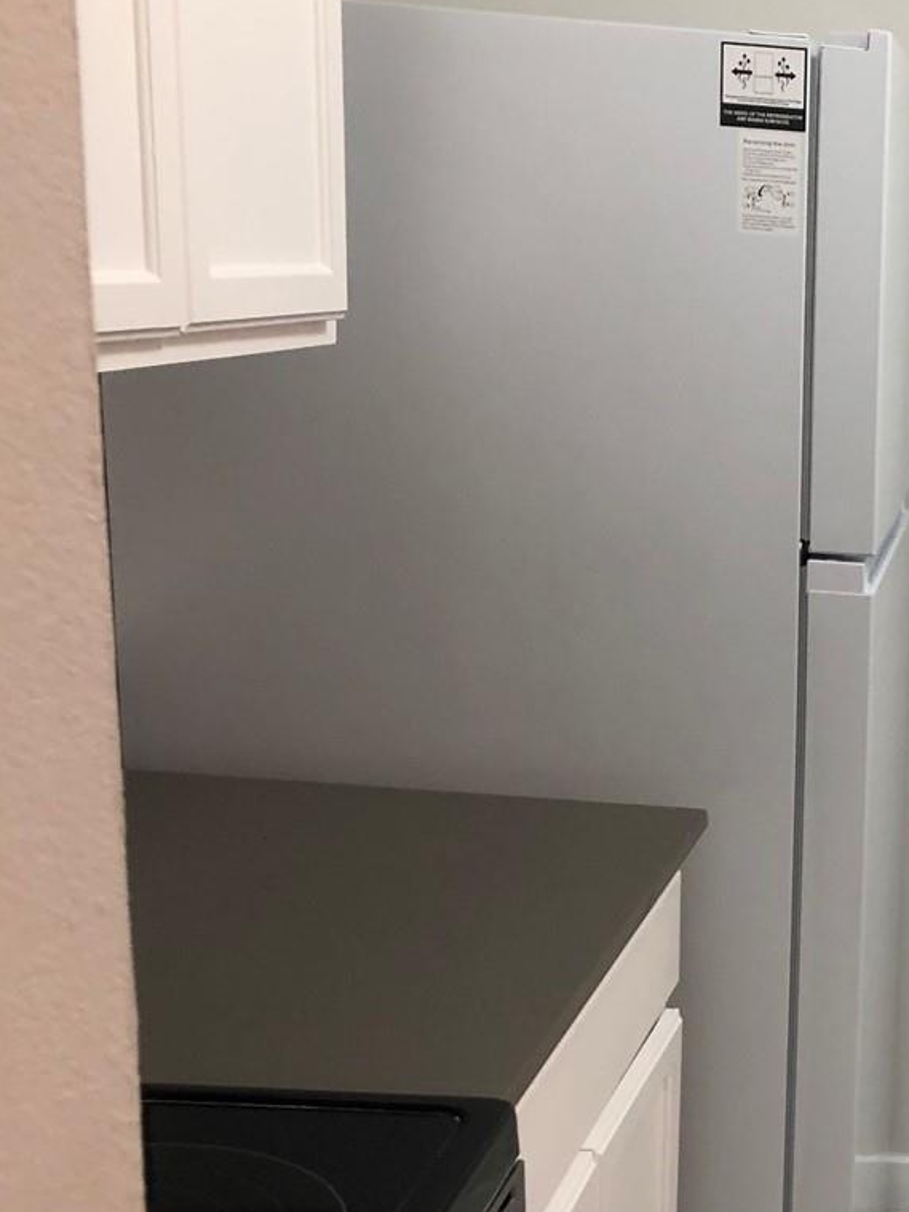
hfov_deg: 22.4
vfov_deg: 32.5
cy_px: 781
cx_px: 1161
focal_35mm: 59
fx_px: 2066
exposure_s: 1/30
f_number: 1.8
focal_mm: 3.99
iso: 32
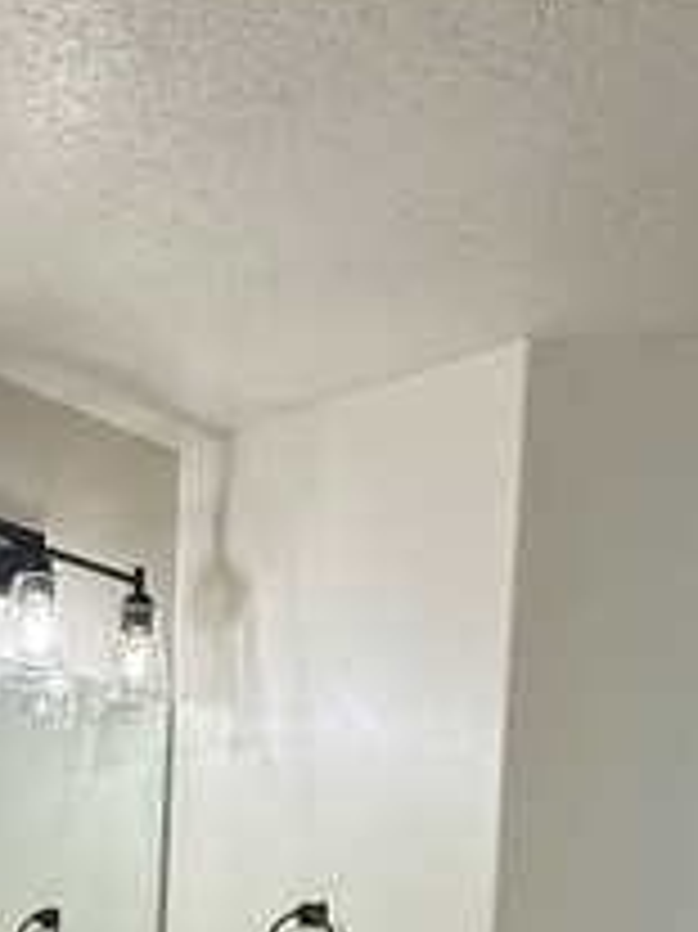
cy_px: 1090
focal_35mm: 52
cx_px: 63
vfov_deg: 31.5
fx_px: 1399
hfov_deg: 27.0
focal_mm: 2.22
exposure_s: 1/120
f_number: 2.2
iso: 100
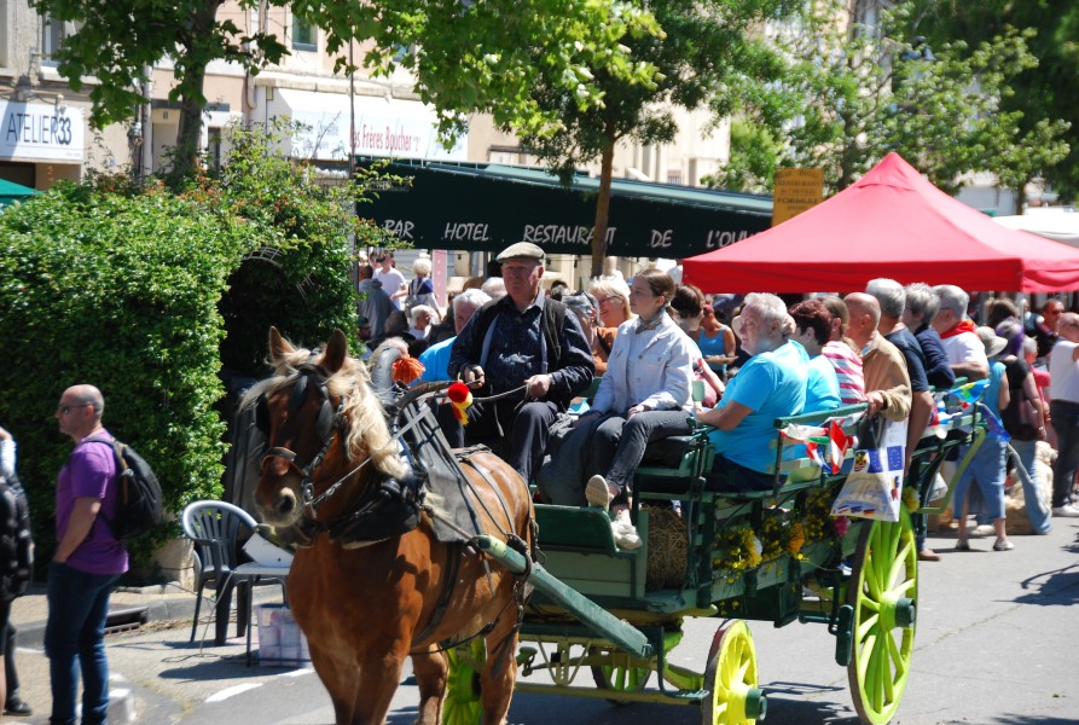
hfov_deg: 15.2
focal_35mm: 135
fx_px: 4056
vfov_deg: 10.2
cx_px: 540
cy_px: 362
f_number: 5.6
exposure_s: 1/500
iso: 200
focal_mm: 90
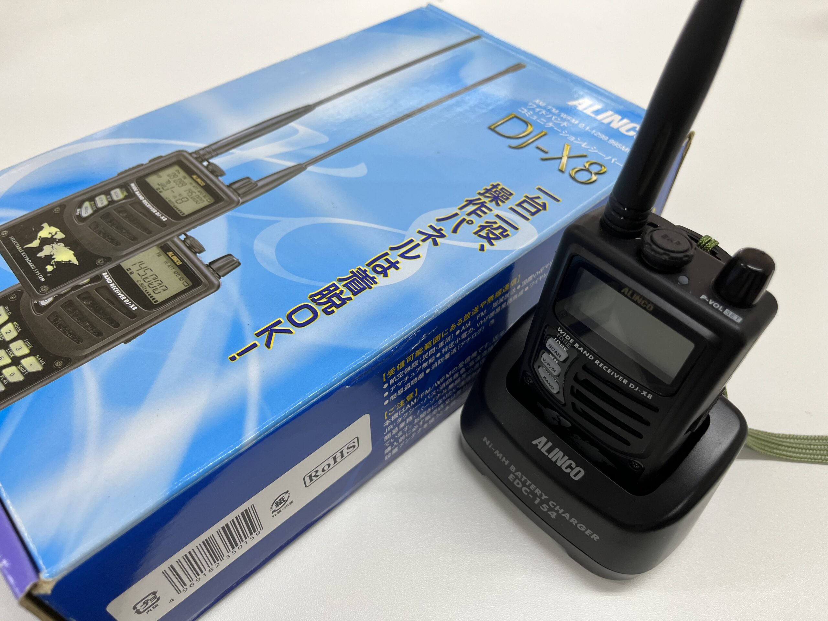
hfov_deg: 67.3
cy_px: 310
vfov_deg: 53.1
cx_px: 414
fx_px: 622
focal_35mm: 26
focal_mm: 5.1
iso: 125
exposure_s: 1/100
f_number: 1.6
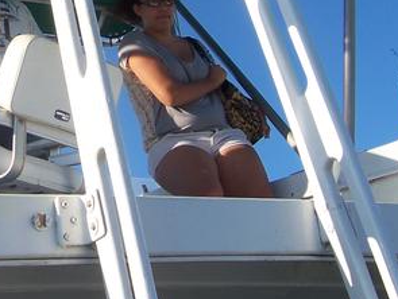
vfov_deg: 18.5
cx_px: 5
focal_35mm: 78
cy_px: 13
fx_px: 898
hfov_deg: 24.0
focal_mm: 6
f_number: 4.8
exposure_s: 1/350
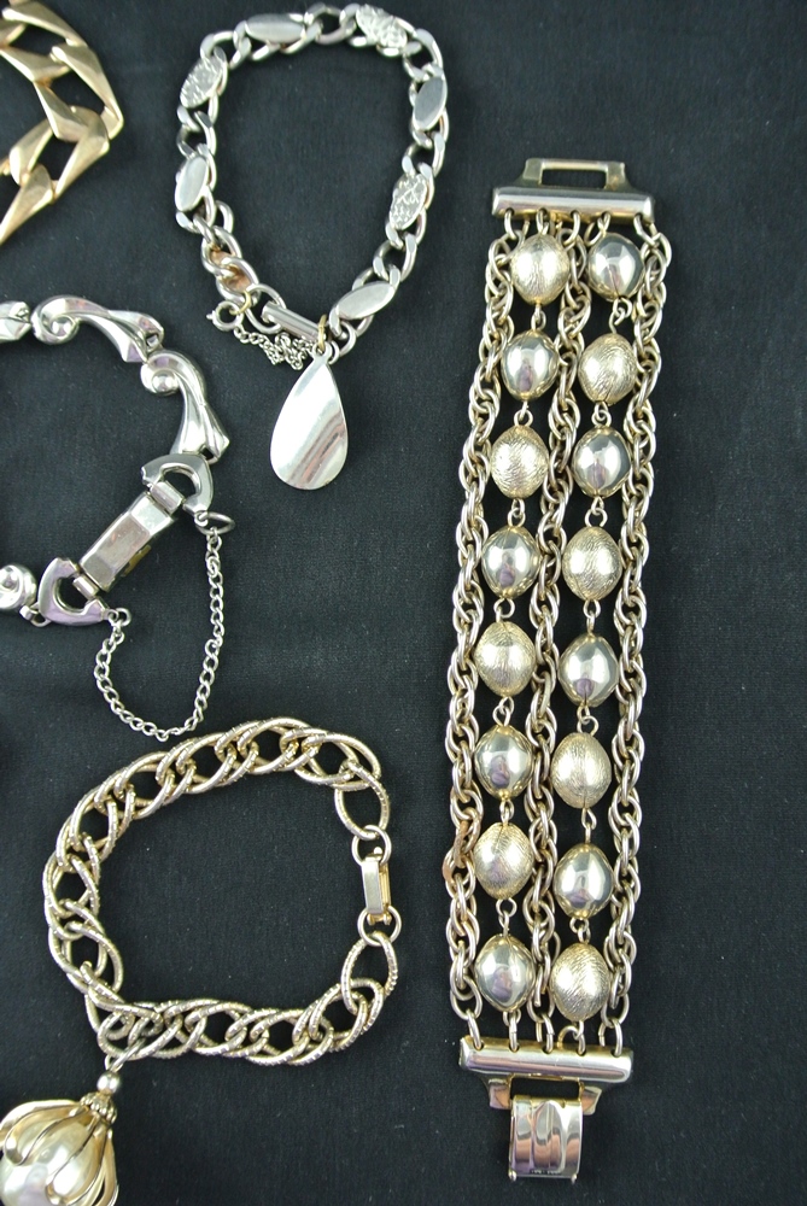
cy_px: 603
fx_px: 1140
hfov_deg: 39.0
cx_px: 404
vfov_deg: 55.7
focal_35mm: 34
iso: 560
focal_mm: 12.7
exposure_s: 1/60
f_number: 3.8
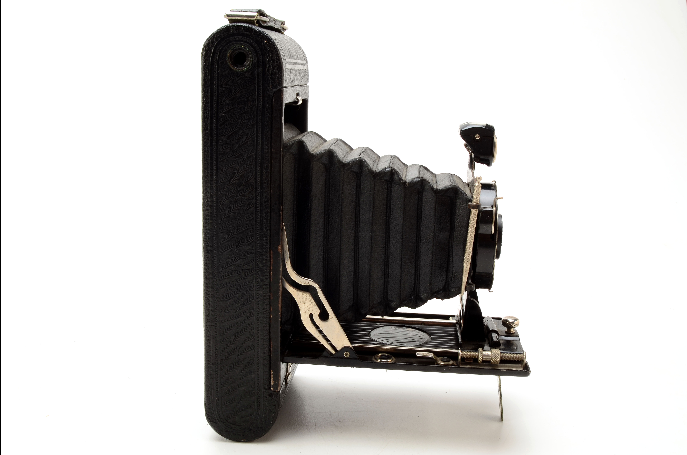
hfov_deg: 49.6
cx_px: 344
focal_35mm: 39
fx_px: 743
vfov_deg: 34.1
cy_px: 228
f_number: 18
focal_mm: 26
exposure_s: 1/160
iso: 100
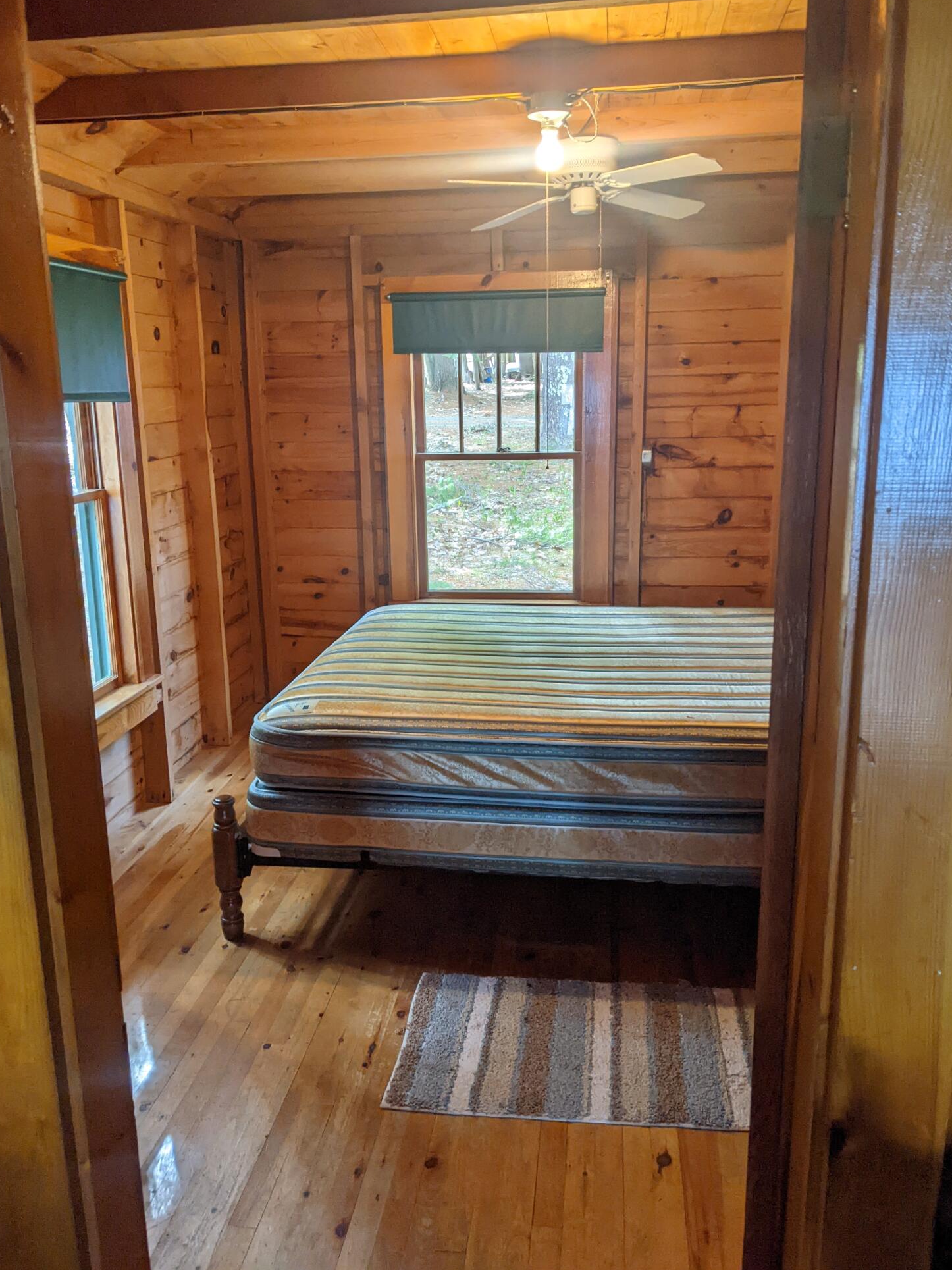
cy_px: 618
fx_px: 1027
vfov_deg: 63.4
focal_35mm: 28
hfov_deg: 49.7
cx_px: 467
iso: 174
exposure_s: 1/116
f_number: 1.73
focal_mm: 4.38
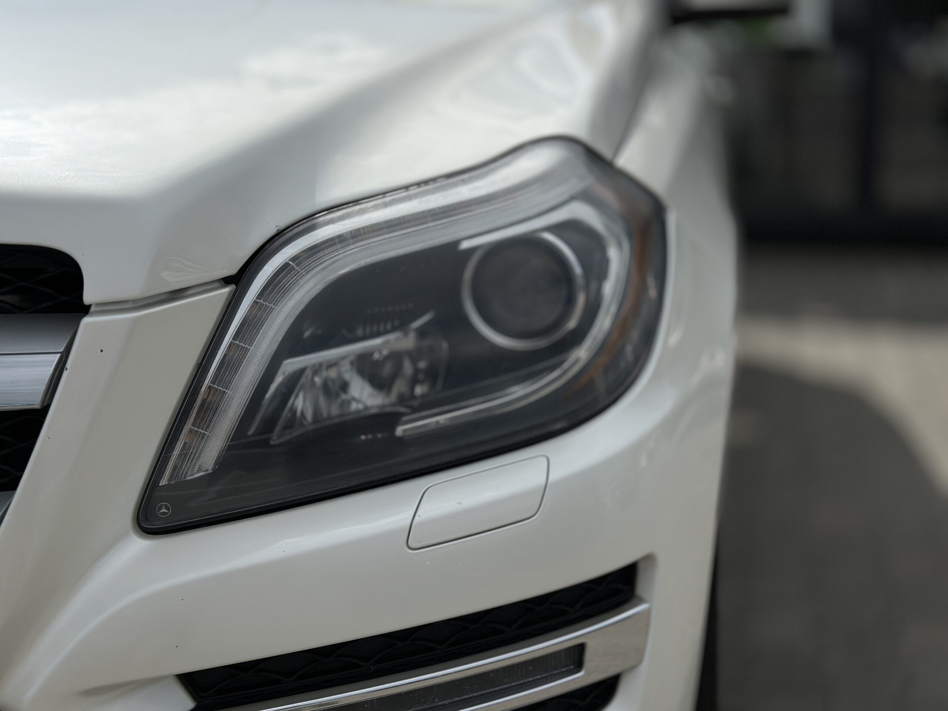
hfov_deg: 39.7
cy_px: 356
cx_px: 474
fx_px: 1315
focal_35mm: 48
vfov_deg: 30.3
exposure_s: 1/18868
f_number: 1.78
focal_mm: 6.86
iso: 80
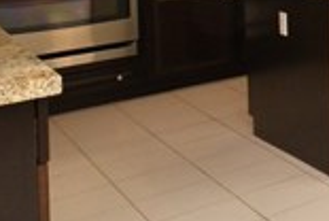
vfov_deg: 17.5
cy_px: -135
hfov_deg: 18.7
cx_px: 658
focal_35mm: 68
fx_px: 623
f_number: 7.1
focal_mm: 11
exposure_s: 1/200
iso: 800
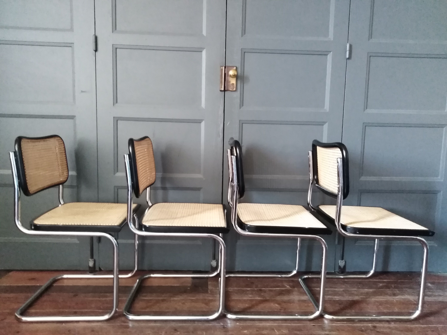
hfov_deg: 69.4
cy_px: 168
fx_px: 323
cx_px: 224
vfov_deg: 54.9
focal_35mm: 25
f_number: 2.2
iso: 1434
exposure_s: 1/12
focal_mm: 3.46
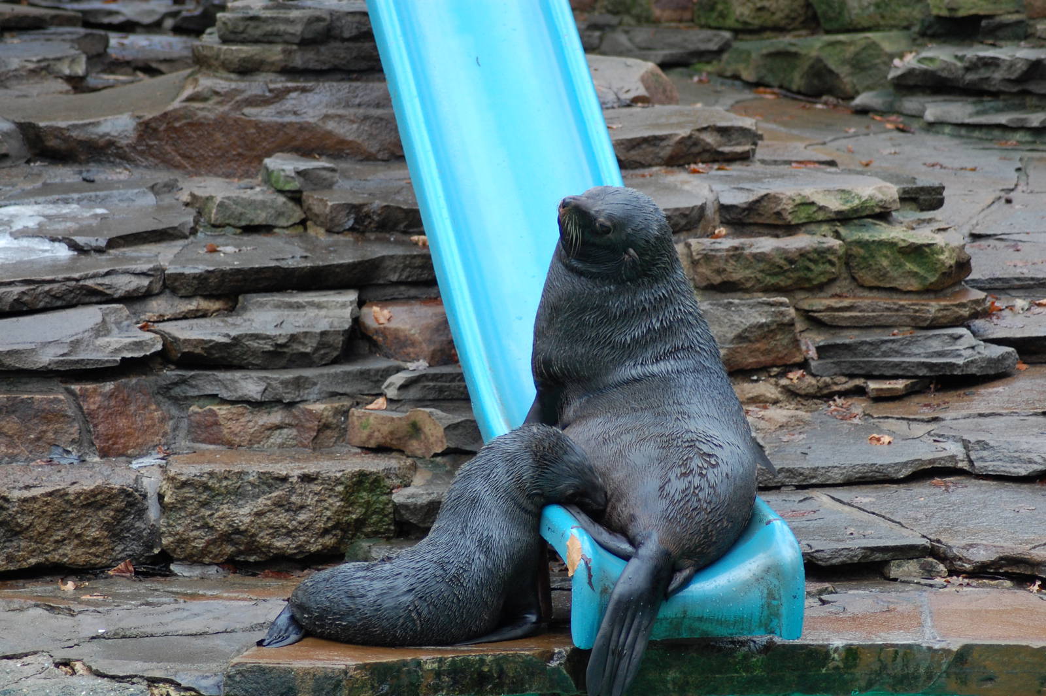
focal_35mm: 180
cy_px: 348
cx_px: 523
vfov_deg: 7.6
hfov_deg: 11.4
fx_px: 5226
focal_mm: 120
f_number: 4.2
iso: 560
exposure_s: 1/125
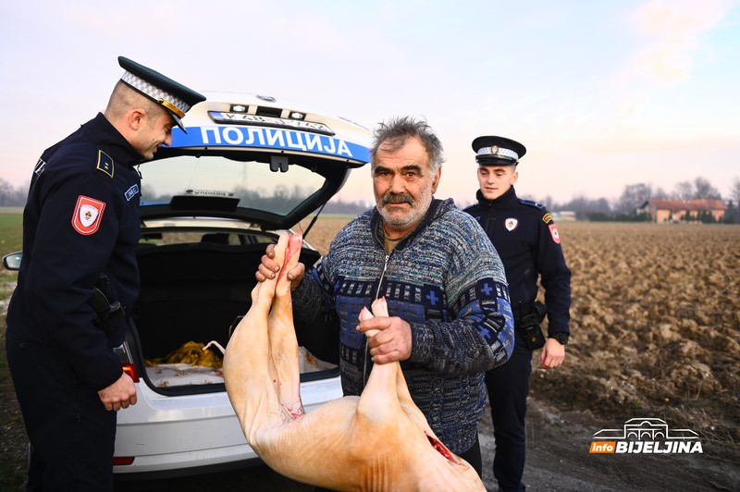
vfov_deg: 44.9
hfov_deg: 63.7
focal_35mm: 29
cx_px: 370
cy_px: 246
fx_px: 596
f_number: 2.8
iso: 1600
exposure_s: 1/800
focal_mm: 29
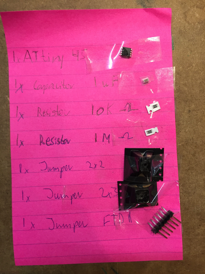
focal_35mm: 29
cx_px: 102
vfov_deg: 61.7
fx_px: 229
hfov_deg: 48.2
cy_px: 137
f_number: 2.2
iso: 100
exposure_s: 1/33
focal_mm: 4.15
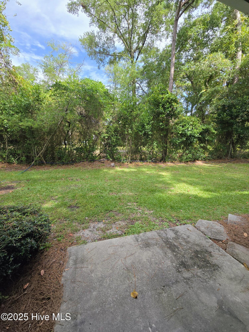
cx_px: 124
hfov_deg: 89.9
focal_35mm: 13
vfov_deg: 106.2
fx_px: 125
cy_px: 166
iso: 50
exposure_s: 1/709
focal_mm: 2.2
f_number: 2.2
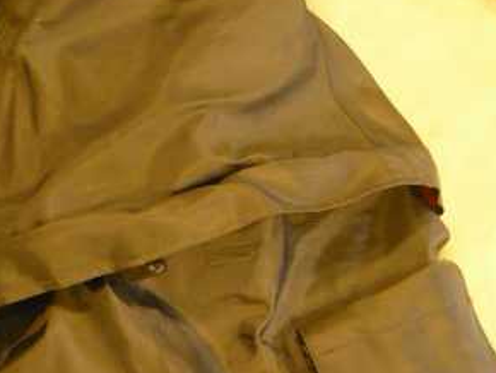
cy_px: 272
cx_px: 183
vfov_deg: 16.2
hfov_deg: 21.5
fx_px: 1305
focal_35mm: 91
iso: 400
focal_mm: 5.5
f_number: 2.8
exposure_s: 1/8
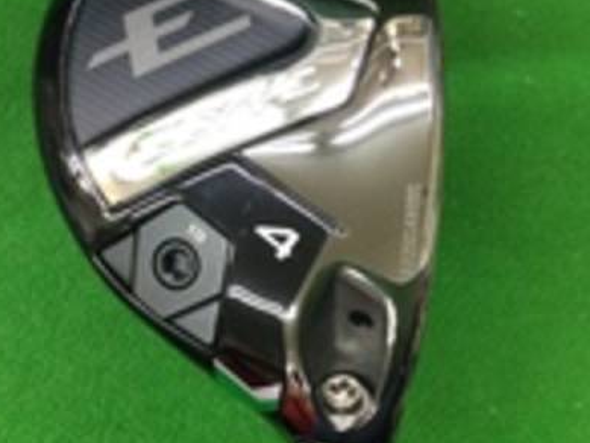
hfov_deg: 37.4
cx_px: 250
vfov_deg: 28.5
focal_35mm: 51
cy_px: 181
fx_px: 870
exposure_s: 1/30
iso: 125
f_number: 2.4
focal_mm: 3.3
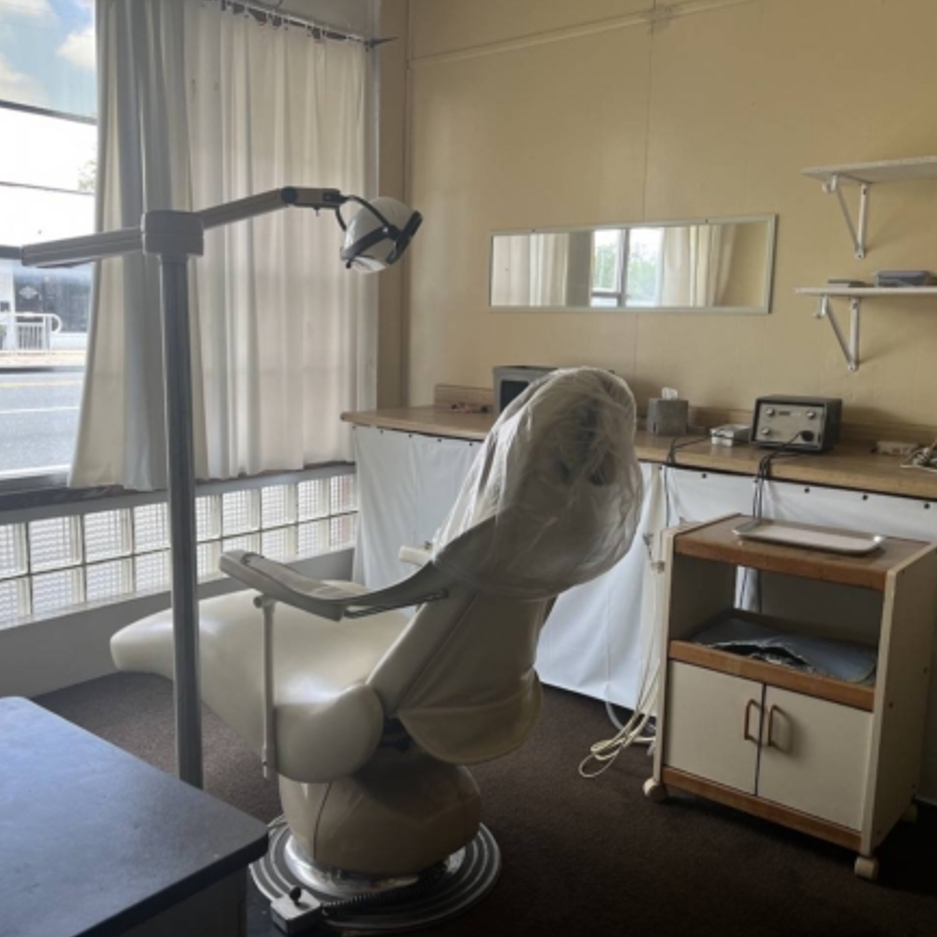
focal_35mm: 31
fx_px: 949
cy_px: 472
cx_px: 433
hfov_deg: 52.5
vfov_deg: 52.5
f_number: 1.5
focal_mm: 5.7
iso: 40
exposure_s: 1/253
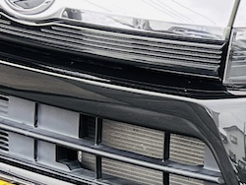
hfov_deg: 10.2
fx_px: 1223
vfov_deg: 8.6
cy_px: 113
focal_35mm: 172
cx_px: 562
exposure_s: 1/304
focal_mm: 5.7
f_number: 1.5
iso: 50
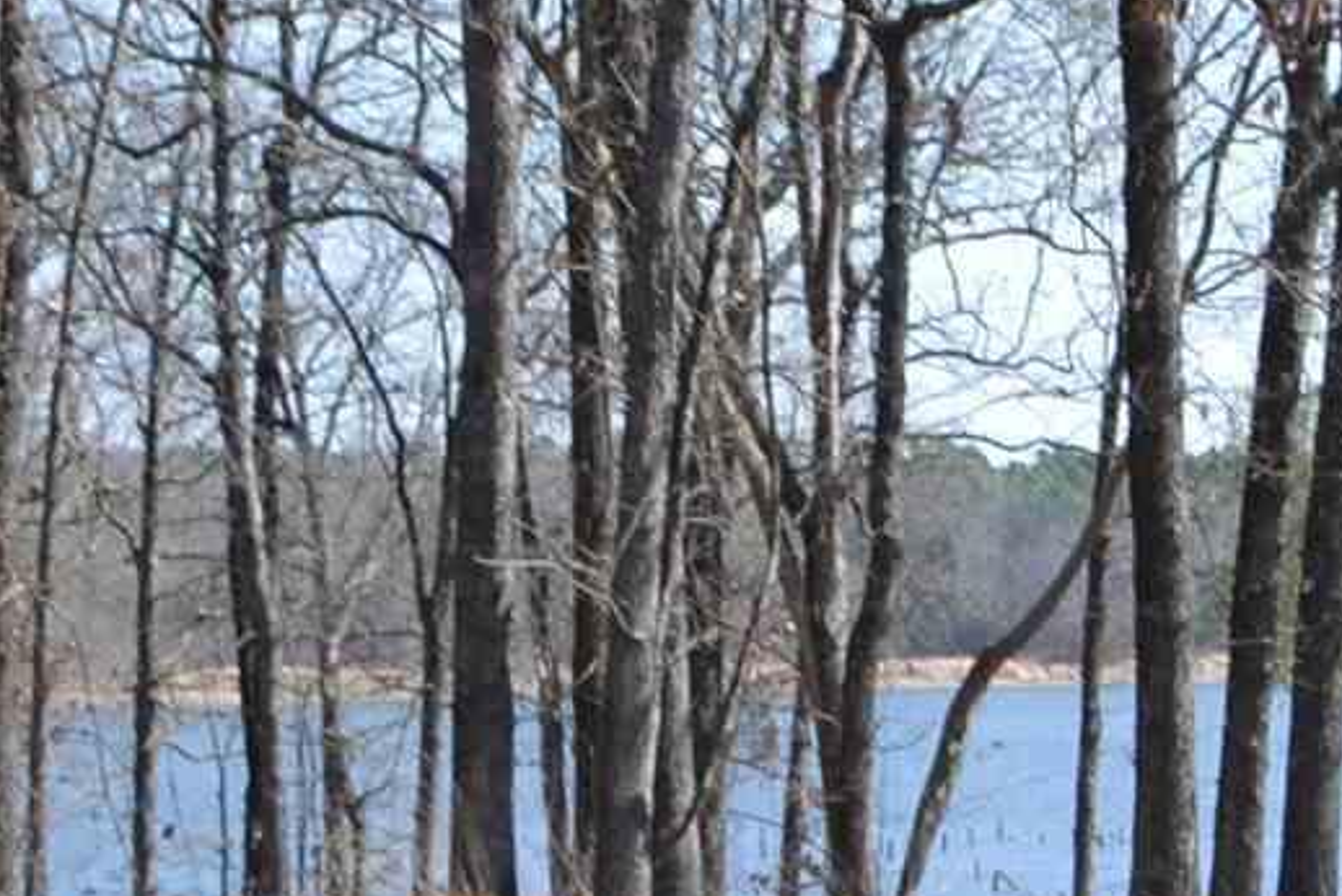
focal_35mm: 160
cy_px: 104
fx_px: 5968
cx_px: 2687
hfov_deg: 11.5
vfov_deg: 8.6
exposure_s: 1/200
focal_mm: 18
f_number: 7.1
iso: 100
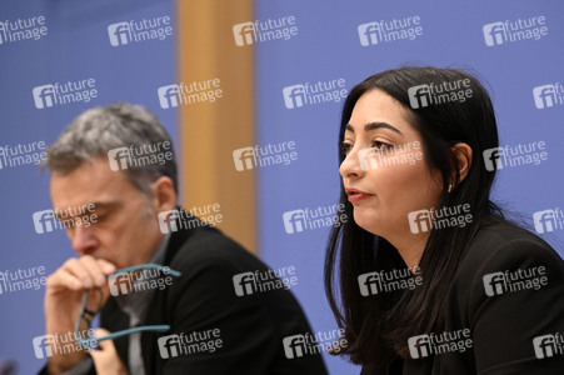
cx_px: 282
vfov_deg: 8.1
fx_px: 2661
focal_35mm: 170
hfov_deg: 12.1
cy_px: 188
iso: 5000
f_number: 5
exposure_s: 1/640
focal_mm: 170
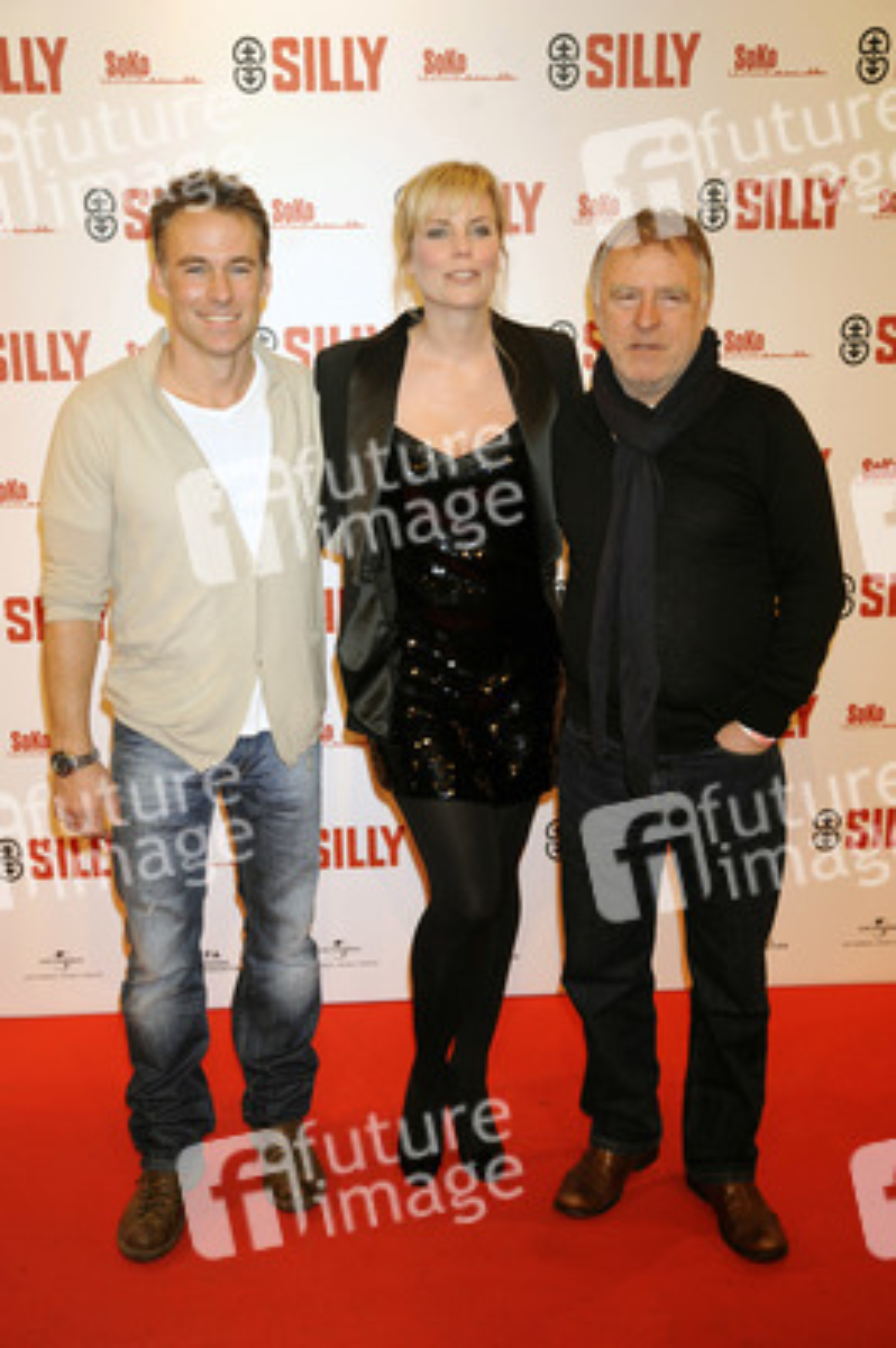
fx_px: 1496
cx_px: 448
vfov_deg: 48.5
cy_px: 674
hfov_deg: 33.3
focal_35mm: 40
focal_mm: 40
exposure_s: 1/160
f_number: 5.6
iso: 640
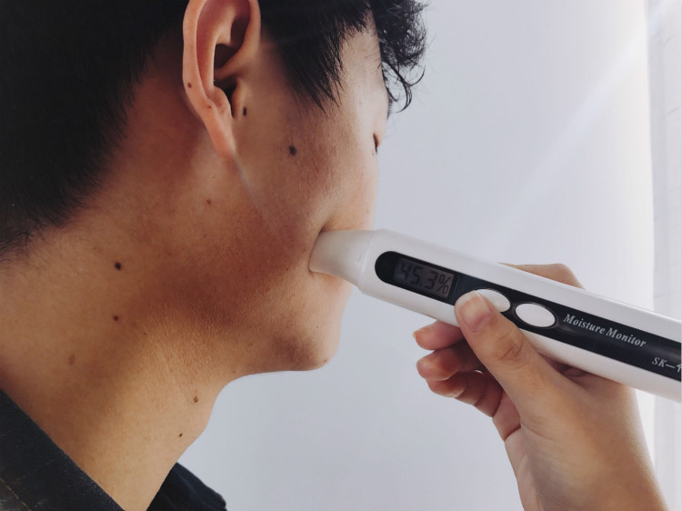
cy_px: 256
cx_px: 341
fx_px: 551
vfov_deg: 49.7
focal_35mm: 28
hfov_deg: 63.5
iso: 25
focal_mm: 3.99
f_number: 1.8
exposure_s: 1/100
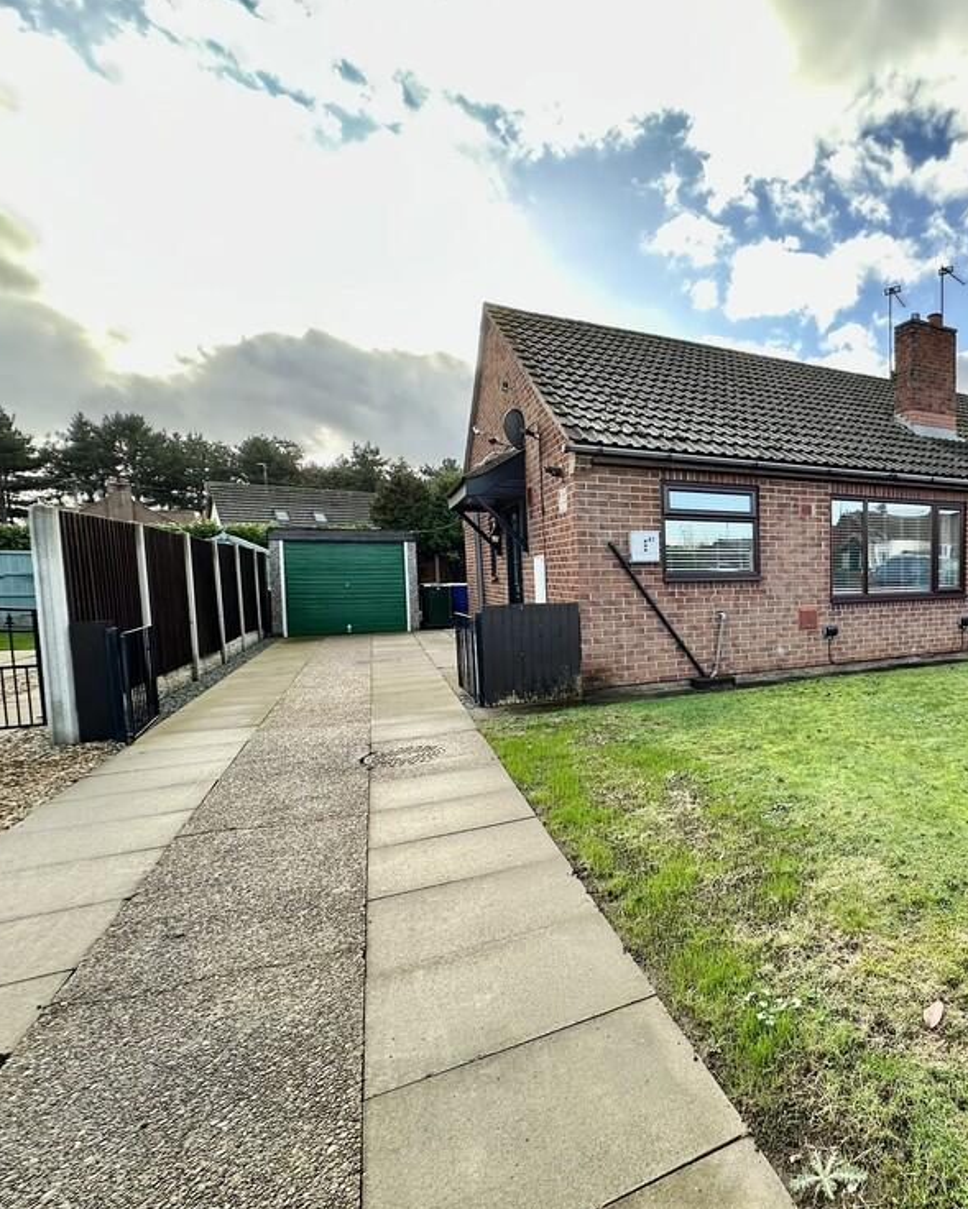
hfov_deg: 62.8
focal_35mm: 19
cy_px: 624
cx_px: 815
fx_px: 680
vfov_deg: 83.3
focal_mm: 2.22
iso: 40
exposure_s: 1/252
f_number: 2.2
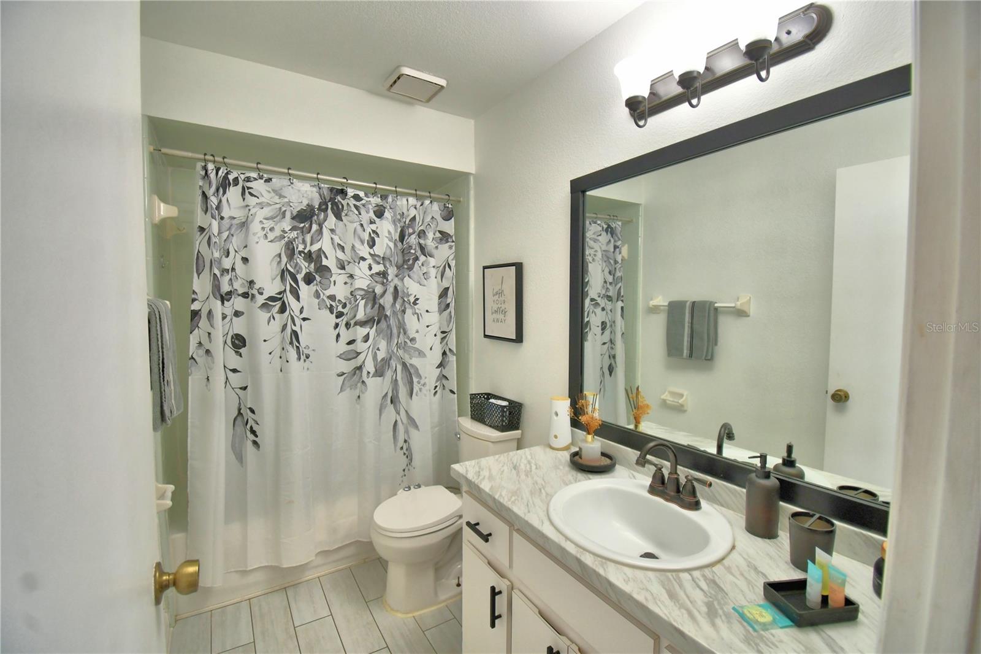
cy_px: 327
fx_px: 409
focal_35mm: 15
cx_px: 490
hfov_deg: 100.4
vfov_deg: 77.3
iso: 400
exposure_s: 1/50
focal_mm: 10
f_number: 4.5
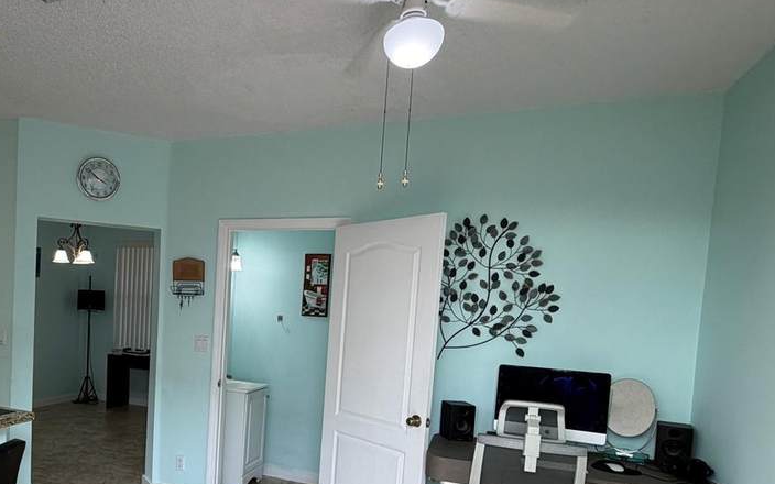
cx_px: 219
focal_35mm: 27
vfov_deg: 45.0
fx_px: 570
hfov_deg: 65.3
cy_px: 342
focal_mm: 2.22
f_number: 2.2
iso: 100
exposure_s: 1/120
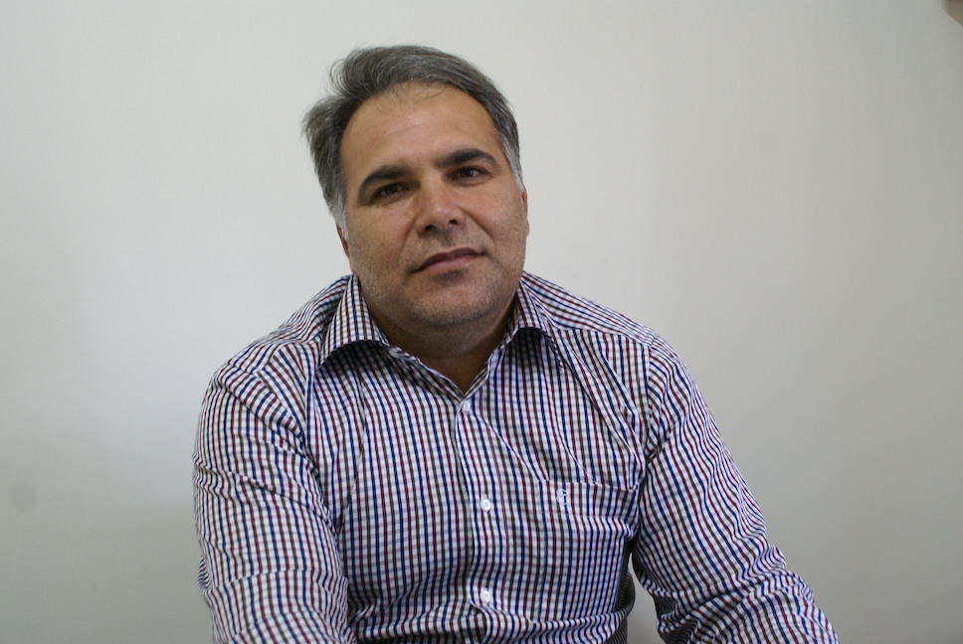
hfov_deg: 43.6
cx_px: 482
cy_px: 322
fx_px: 1205
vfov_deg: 29.9
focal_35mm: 45
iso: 400
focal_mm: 30
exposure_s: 1/15
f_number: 5
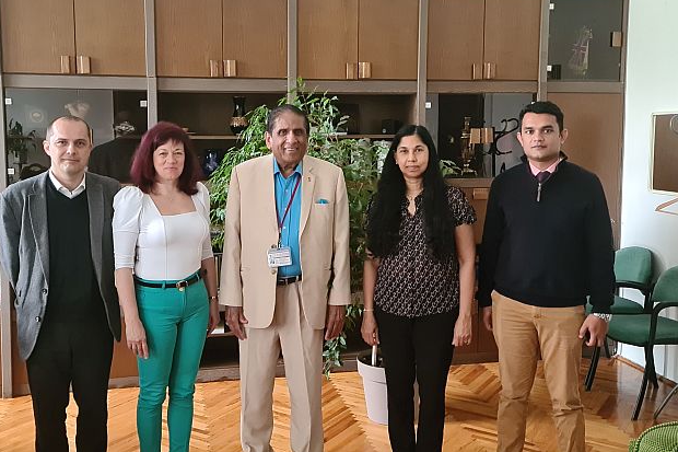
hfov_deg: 63.7
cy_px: 200
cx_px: 329
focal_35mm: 29
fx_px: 546
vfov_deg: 44.9
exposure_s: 1/33
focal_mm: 5.9
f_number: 2
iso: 640
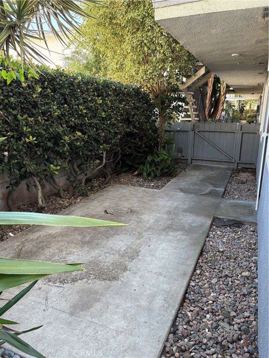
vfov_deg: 67.3
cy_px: 179
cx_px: 134
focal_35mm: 26
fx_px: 269
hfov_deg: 53.1
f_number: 1.6
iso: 125
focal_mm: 5.96
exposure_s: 1/219
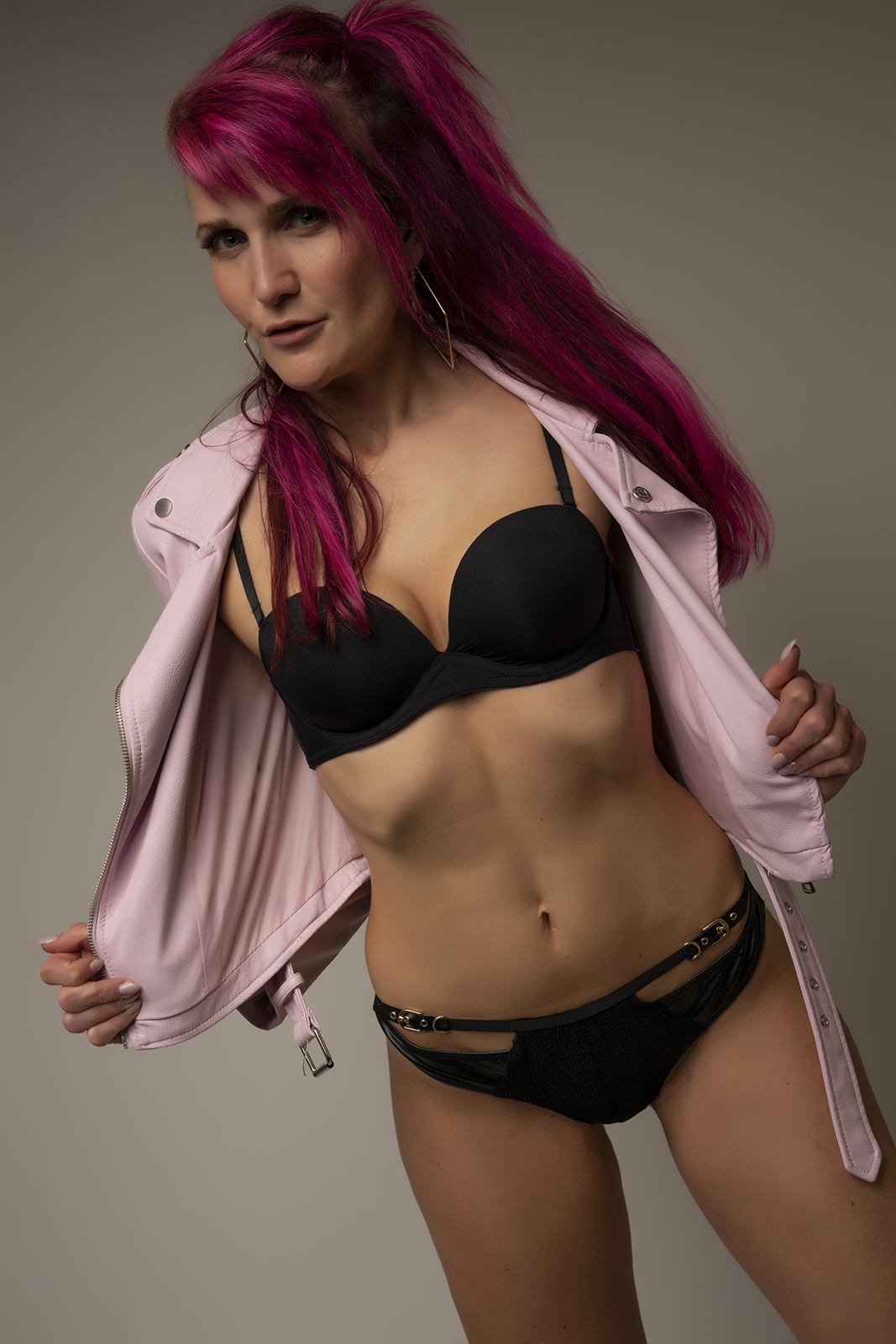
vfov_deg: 39.6
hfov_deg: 27.0
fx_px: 1866
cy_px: 672
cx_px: 448
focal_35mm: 50
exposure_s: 1/200
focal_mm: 50
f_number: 8
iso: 125
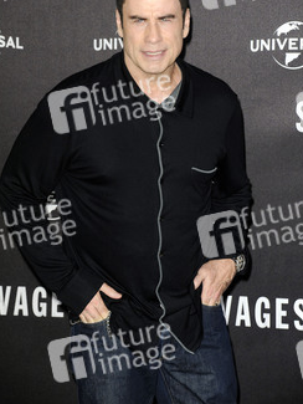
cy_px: 167
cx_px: 148
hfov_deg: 7.9
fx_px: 2204
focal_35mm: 189
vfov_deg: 10.5
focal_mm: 160
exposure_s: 1/160
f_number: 6.3
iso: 640
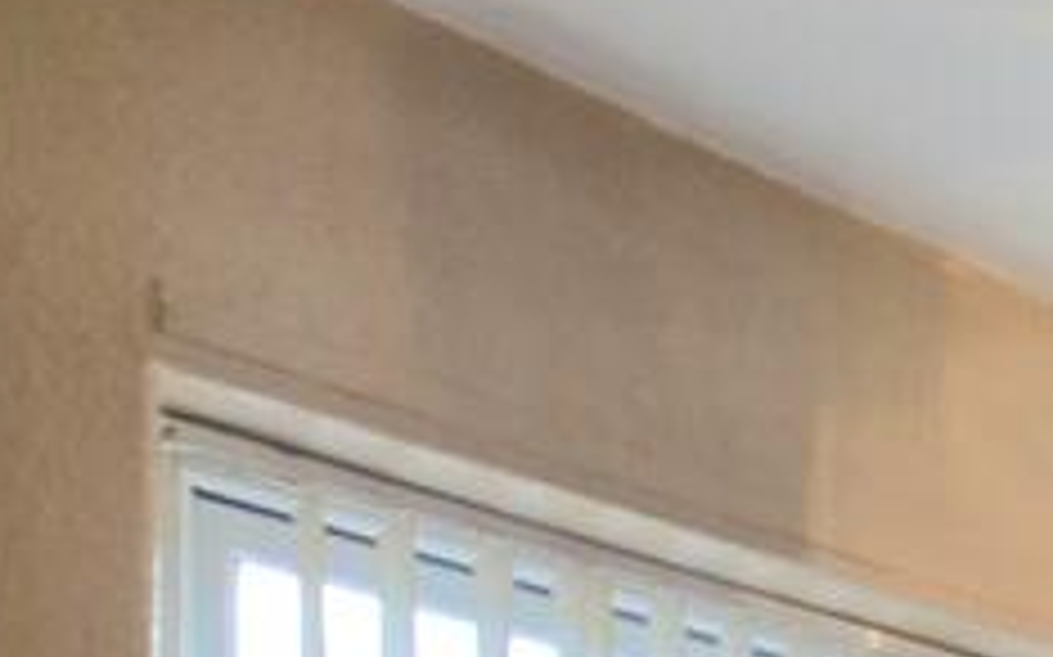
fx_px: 1692
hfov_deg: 21.7
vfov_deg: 15.8
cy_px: 1408
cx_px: 1899
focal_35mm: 59
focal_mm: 2.2
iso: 50
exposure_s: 1/102
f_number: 2.2
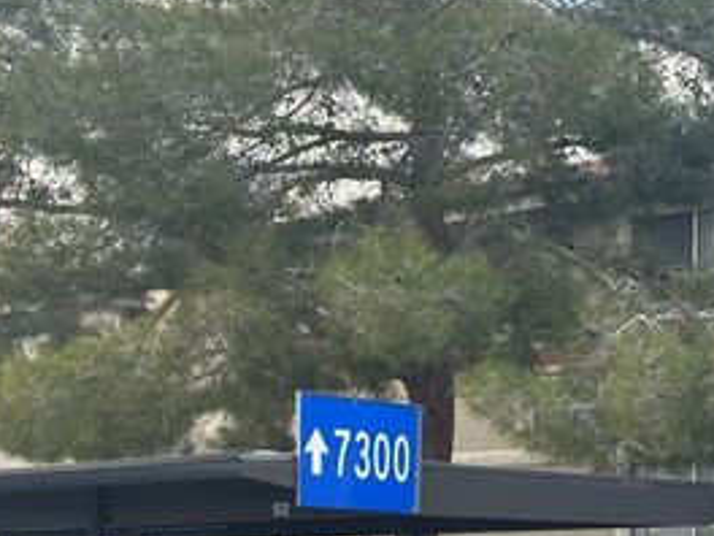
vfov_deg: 16.0
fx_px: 1877
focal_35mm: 91
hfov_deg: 21.4
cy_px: 494
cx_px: 514
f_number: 1.78
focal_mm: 6.86
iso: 64
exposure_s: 1/175
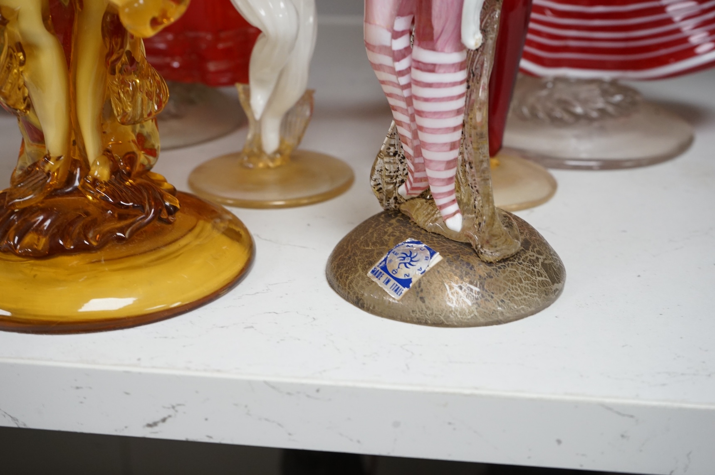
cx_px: 358
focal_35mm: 47
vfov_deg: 28.6
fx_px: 933
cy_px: 238
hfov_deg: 41.9
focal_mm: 47
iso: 1600
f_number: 8
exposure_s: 1/60
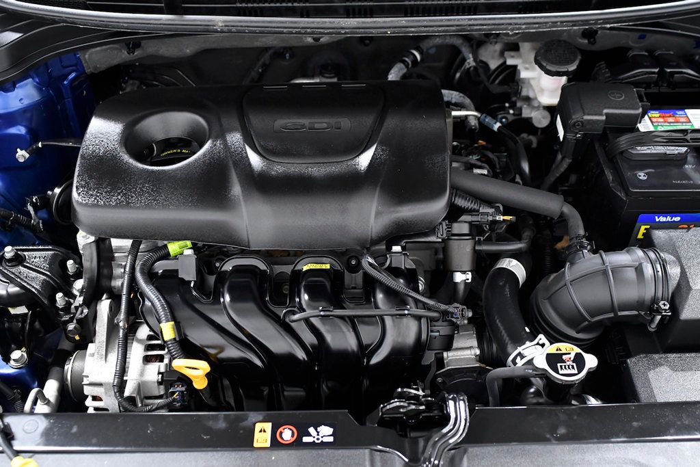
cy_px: 234
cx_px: 350
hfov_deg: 53.1
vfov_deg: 36.9
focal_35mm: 36
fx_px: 700
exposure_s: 1/100
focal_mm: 24
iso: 2500
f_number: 3.5
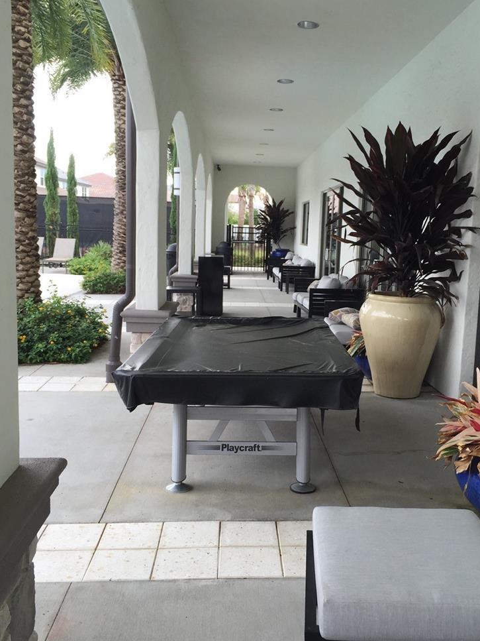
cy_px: 344
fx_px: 666
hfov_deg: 39.6
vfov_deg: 51.3
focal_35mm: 36
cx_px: 277
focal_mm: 4.15
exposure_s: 1/370
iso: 32
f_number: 2.2
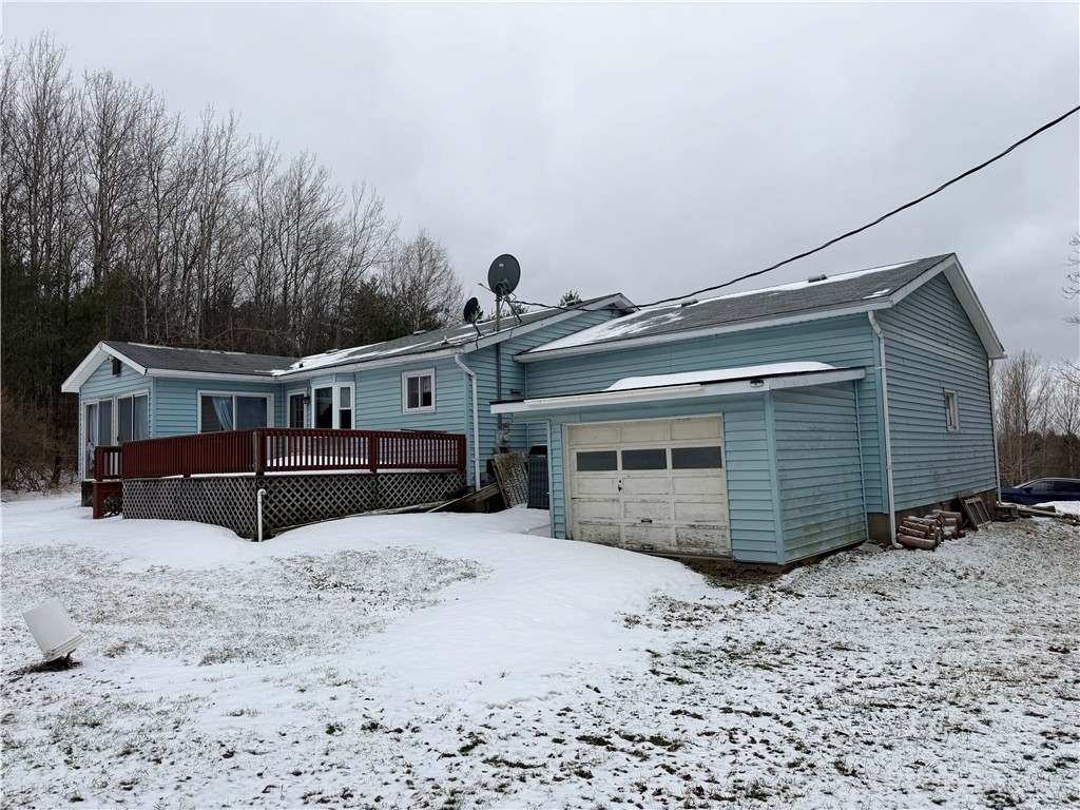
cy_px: 405
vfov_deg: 56.8
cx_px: 540
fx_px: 749
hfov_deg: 71.6
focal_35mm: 24
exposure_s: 1/3145
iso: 80
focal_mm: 6.76
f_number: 1.78
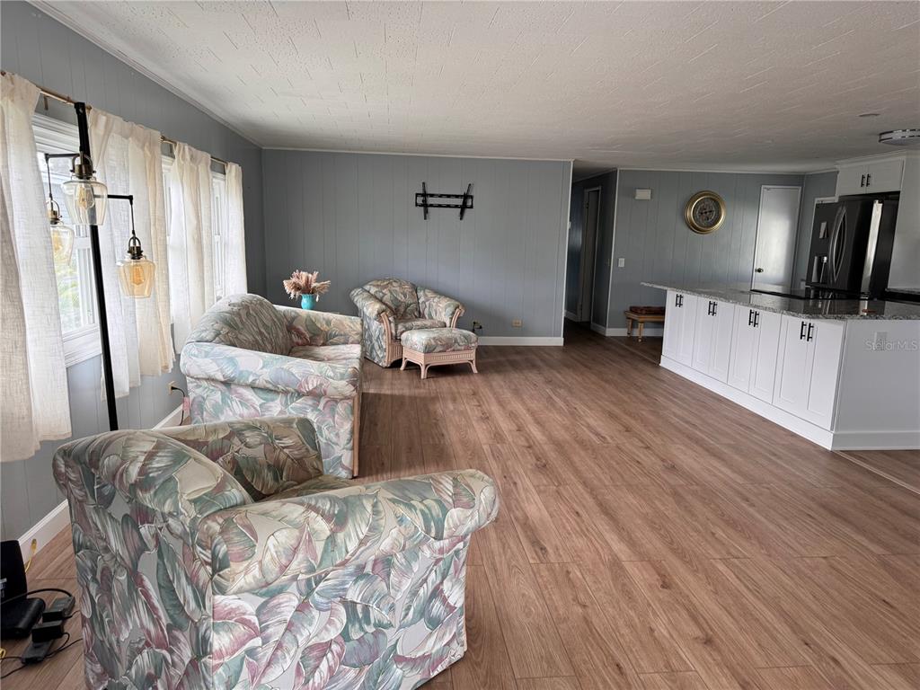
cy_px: 345
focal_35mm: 24
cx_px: 460
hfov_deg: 71.6
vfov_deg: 56.8
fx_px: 638
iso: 100
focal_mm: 6.76
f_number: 1.78
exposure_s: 1/121
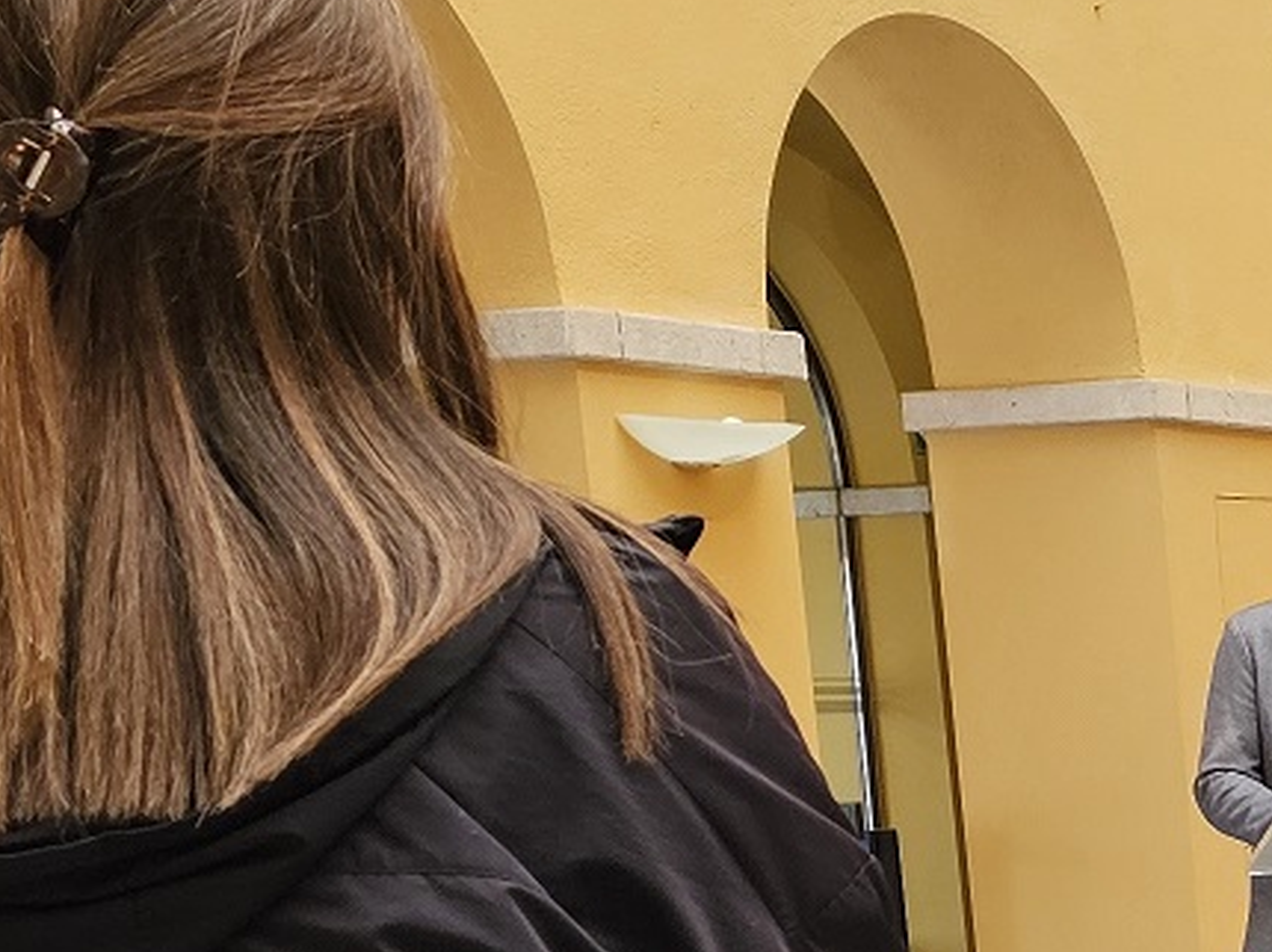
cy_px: 1413
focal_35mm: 107
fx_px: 3930
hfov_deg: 15.9
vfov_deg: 13.1
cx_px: 2233
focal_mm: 6.3
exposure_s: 1/120
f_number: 1.7
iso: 160
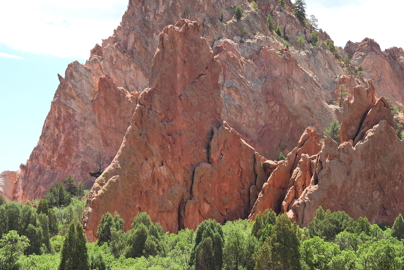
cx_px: 216
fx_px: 1134
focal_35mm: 101
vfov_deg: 13.5
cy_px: 106
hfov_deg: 20.2
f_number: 4
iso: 100
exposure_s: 1/640
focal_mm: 15.2
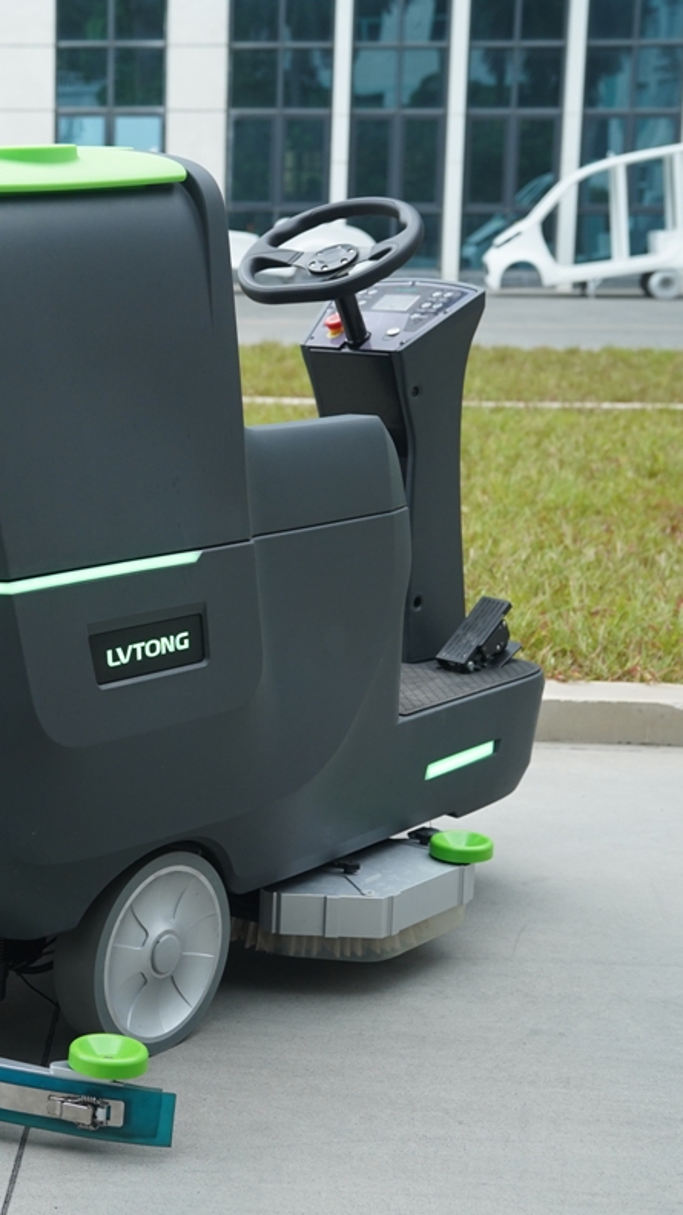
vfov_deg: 33.2
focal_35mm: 63
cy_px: 608
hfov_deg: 18.7
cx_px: 52
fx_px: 2037
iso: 800
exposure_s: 1/500
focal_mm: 39.8
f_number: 4
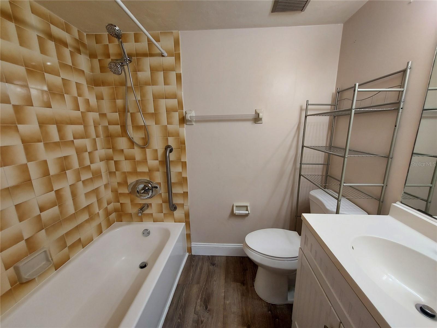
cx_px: 218
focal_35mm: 13
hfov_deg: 106.2
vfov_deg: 89.9
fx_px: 164
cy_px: 164
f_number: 2.2
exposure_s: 1/60
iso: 80
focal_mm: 1.74
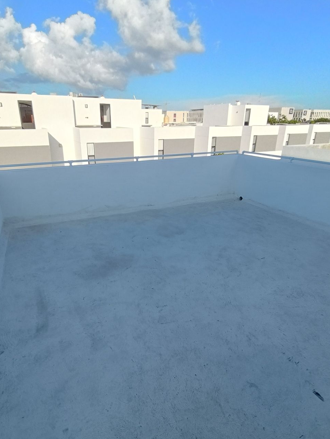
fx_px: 254
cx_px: 150
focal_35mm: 20
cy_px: 213
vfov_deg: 81.7
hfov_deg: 65.8
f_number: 2.2
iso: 64
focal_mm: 1.68
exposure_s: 1/420
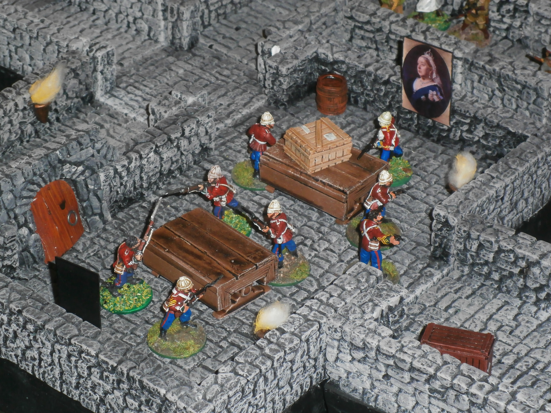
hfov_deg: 17.7
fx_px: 1767
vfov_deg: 13.3
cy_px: 206
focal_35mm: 111
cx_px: 276
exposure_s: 1/100
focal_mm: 19.6
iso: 200
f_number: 5.8
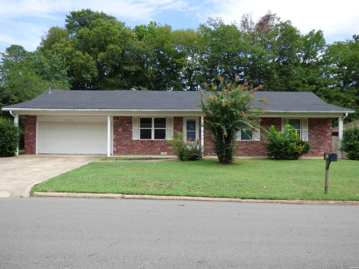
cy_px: 134
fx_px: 311
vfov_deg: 46.8
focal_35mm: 30
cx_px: 180
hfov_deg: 60.0
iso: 100
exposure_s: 1/640
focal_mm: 5.29
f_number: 3.3
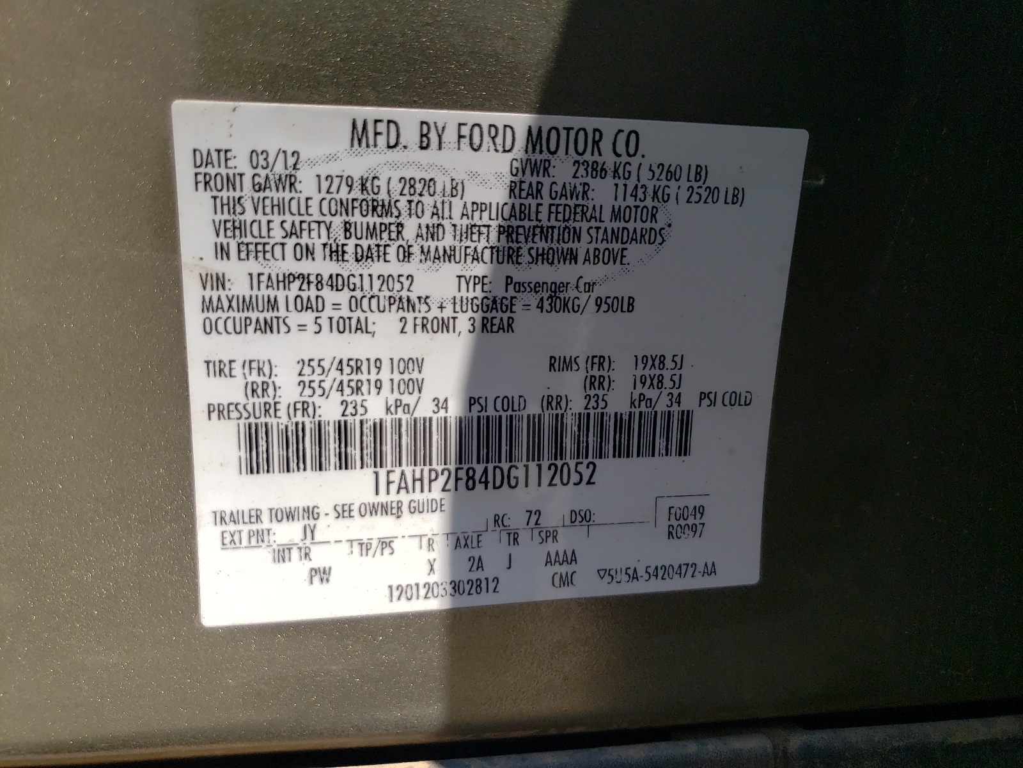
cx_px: 512
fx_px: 768
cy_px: 384
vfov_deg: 53.1
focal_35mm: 26
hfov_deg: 67.3
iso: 50
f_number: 1.5
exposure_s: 1/2000
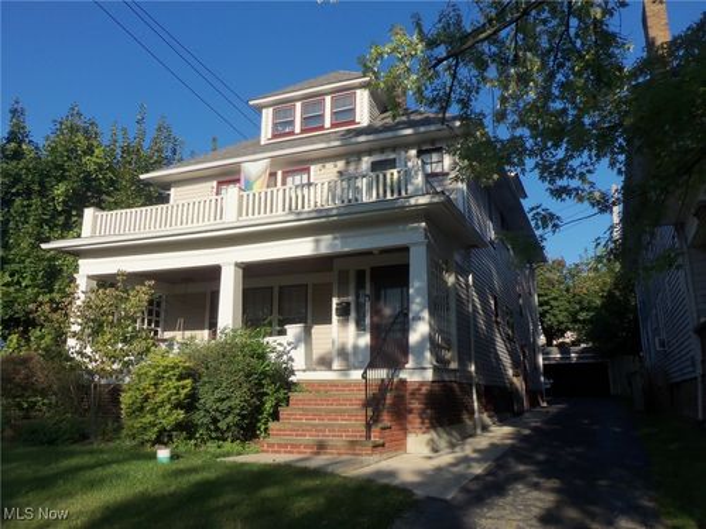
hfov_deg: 63.4
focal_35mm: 28
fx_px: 571
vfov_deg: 49.7
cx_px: 353
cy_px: 264
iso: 64
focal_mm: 5.1
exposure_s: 1/100
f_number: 8.6
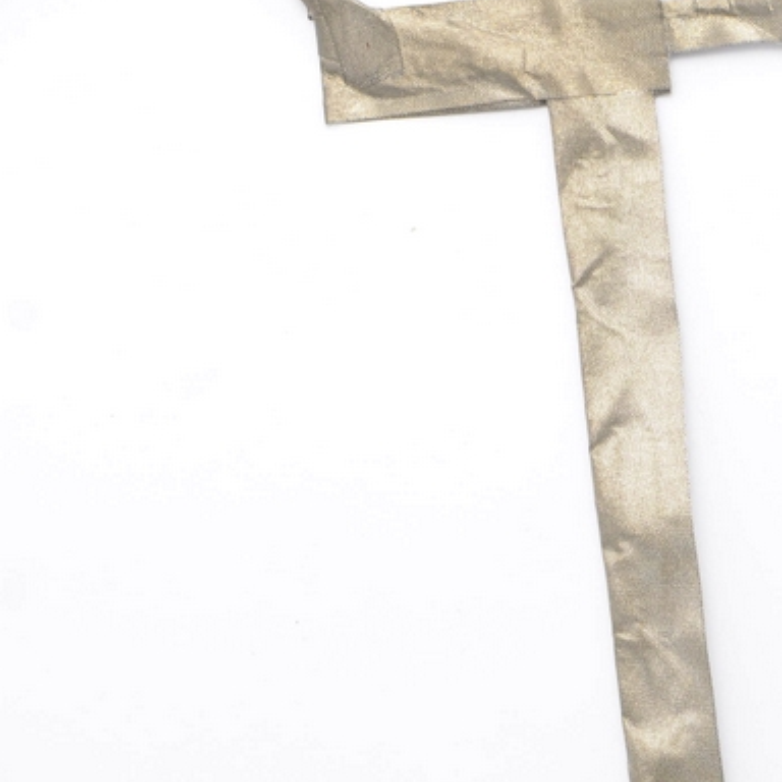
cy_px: 537
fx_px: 3561
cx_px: 819
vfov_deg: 12.5
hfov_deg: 12.4
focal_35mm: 139
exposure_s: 1/20
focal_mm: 35
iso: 220
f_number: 9
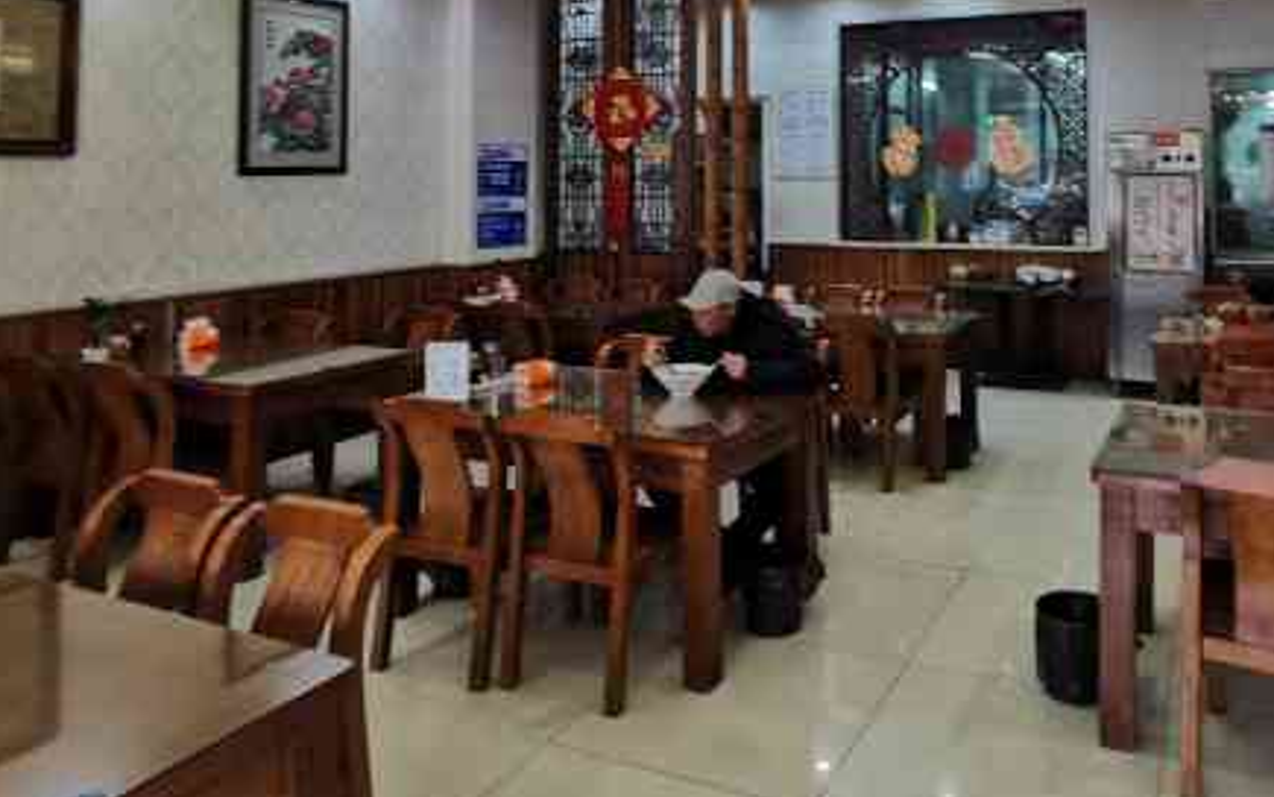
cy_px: 133
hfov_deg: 63.4
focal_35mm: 29
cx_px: 823
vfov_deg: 40.9
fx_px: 1007
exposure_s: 1/50
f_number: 2.2
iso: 200
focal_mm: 2.26
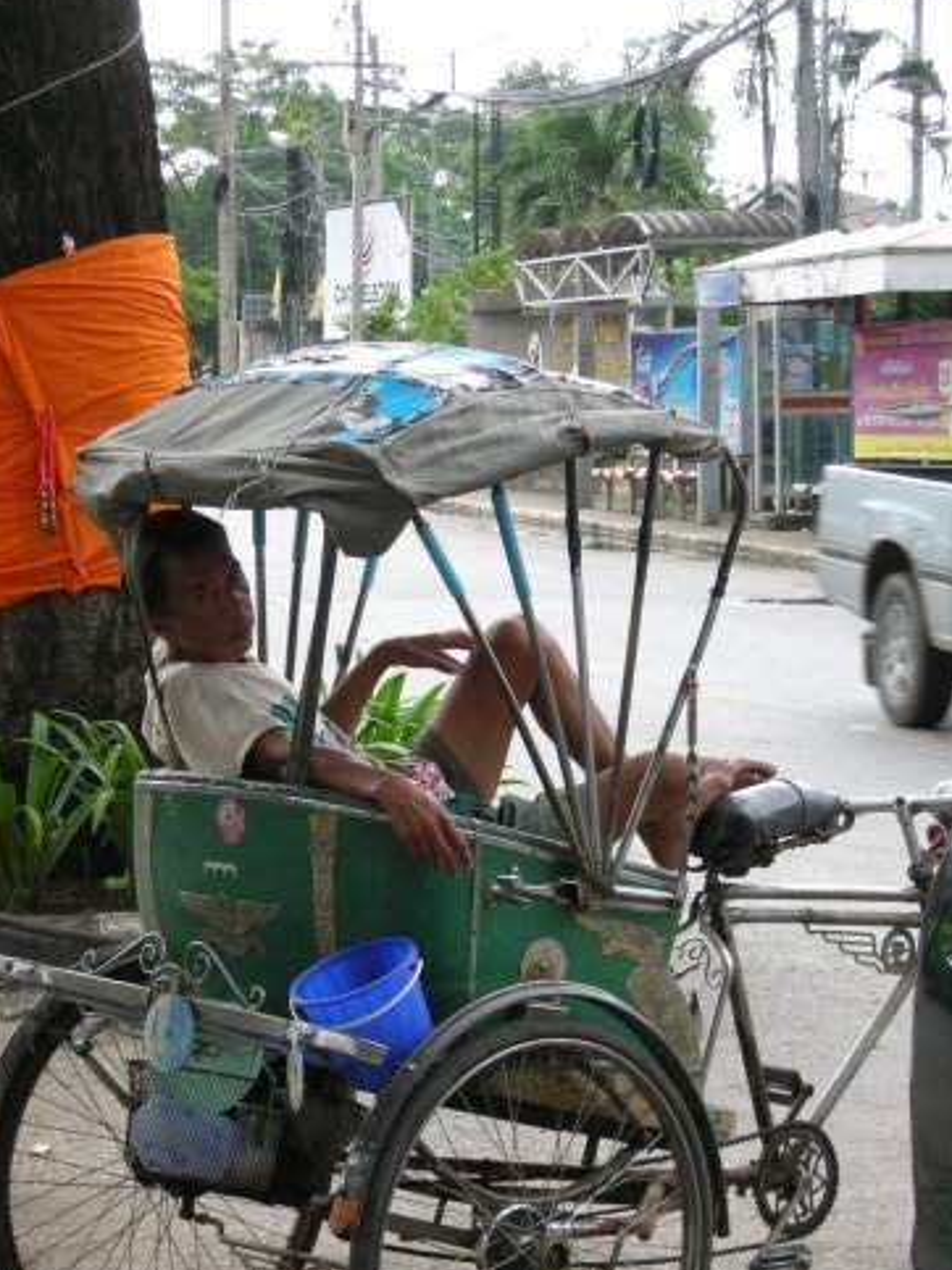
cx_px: 329
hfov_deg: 12.5
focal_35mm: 118
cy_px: 678
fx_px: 4329
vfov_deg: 16.7
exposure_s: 1/43.4
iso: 64
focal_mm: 18.6
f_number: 4.3
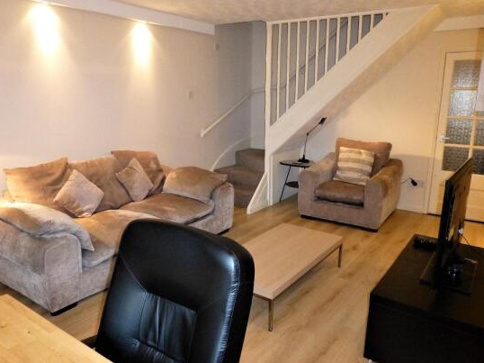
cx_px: 237
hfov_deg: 67.3
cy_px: 175
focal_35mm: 26
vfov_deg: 53.0
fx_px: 363
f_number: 3.3
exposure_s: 1/60
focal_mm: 4.3
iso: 800
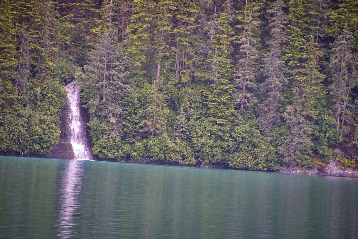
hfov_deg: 6.9
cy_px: 120
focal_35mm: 300
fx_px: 2984
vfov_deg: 4.6
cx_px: 179
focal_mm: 300
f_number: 5.6
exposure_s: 1/640
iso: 2000
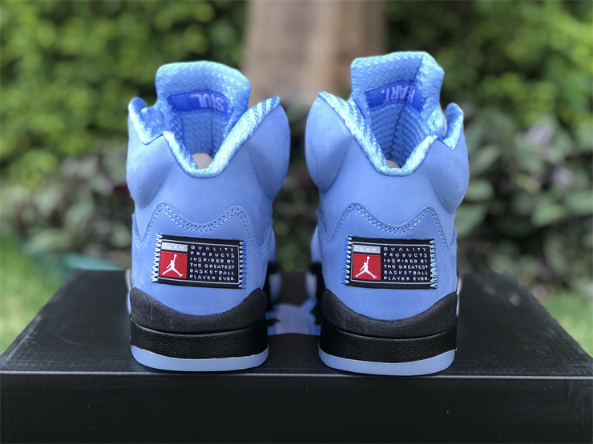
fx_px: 976
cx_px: 296
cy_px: 222
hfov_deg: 33.8
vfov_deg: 25.7
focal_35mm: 57
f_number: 2.8
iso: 20
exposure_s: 1/50
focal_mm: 6.6
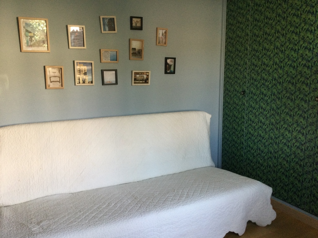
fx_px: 285
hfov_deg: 58.4
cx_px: 159
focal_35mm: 31
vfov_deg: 45.4
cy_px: 119
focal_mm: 3.3
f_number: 2.4
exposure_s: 1/33
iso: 100
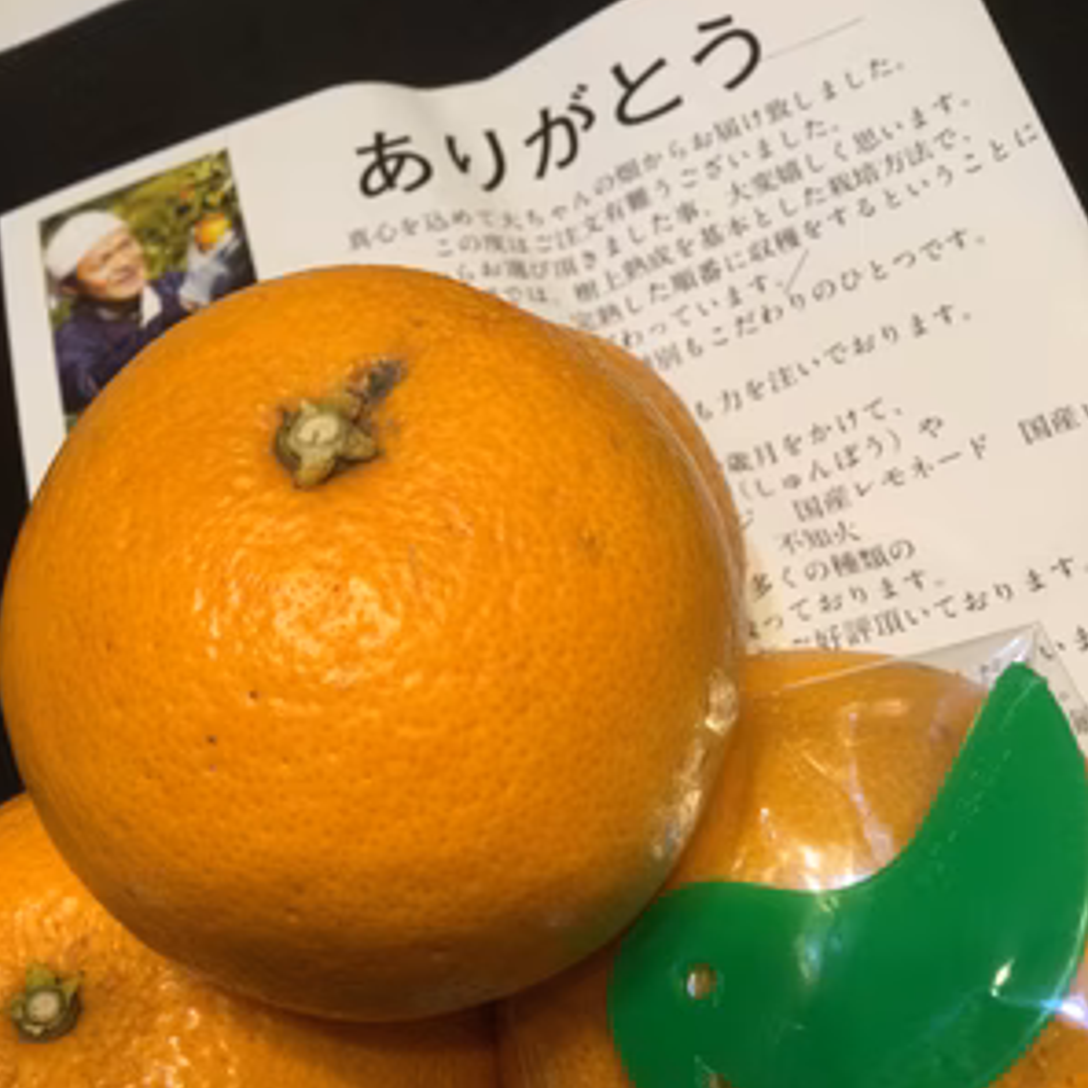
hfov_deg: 44.9
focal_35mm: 37
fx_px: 1316
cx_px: 540
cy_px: 720
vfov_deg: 44.3
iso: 100
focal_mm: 3.3
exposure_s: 1/30
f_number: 2.4
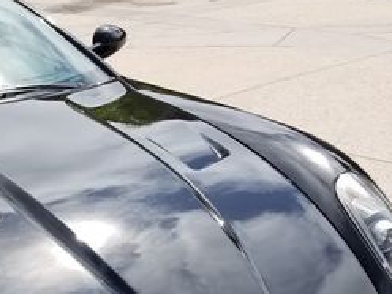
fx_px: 759
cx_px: -6
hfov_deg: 27.2
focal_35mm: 67
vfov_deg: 21.1
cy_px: 297
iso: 50
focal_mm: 4.3
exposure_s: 1/2672
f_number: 1.7
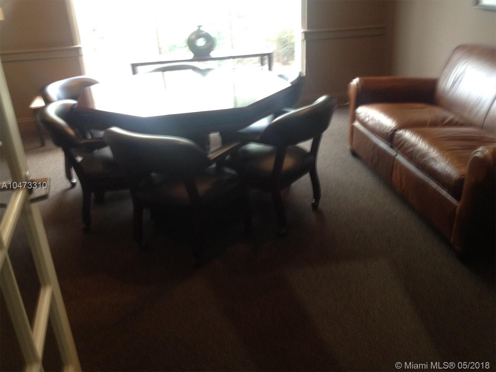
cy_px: 186
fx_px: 502
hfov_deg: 52.6
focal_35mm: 35
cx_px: 248
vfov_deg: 40.7
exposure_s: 1/20
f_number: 2.4
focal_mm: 4.28
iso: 125
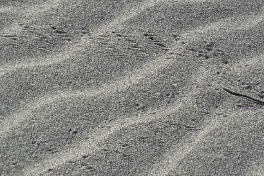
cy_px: 107
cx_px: 122
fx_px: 1438
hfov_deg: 10.5
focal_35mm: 196
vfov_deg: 7.0
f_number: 4.9
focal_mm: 27.2
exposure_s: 1/500
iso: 125
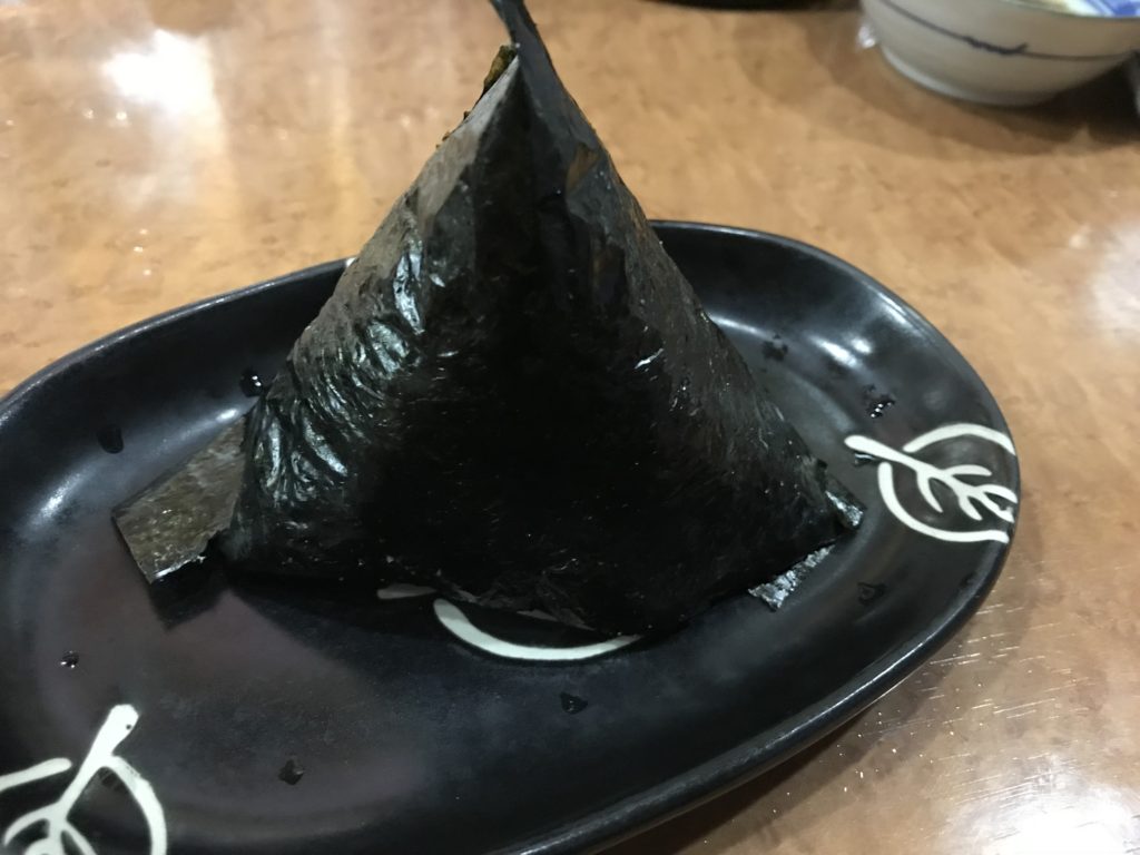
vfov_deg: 49.7
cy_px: 428
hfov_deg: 63.4
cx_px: 570
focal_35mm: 28
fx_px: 922
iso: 125
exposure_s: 1/4
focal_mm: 3.99
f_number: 1.8
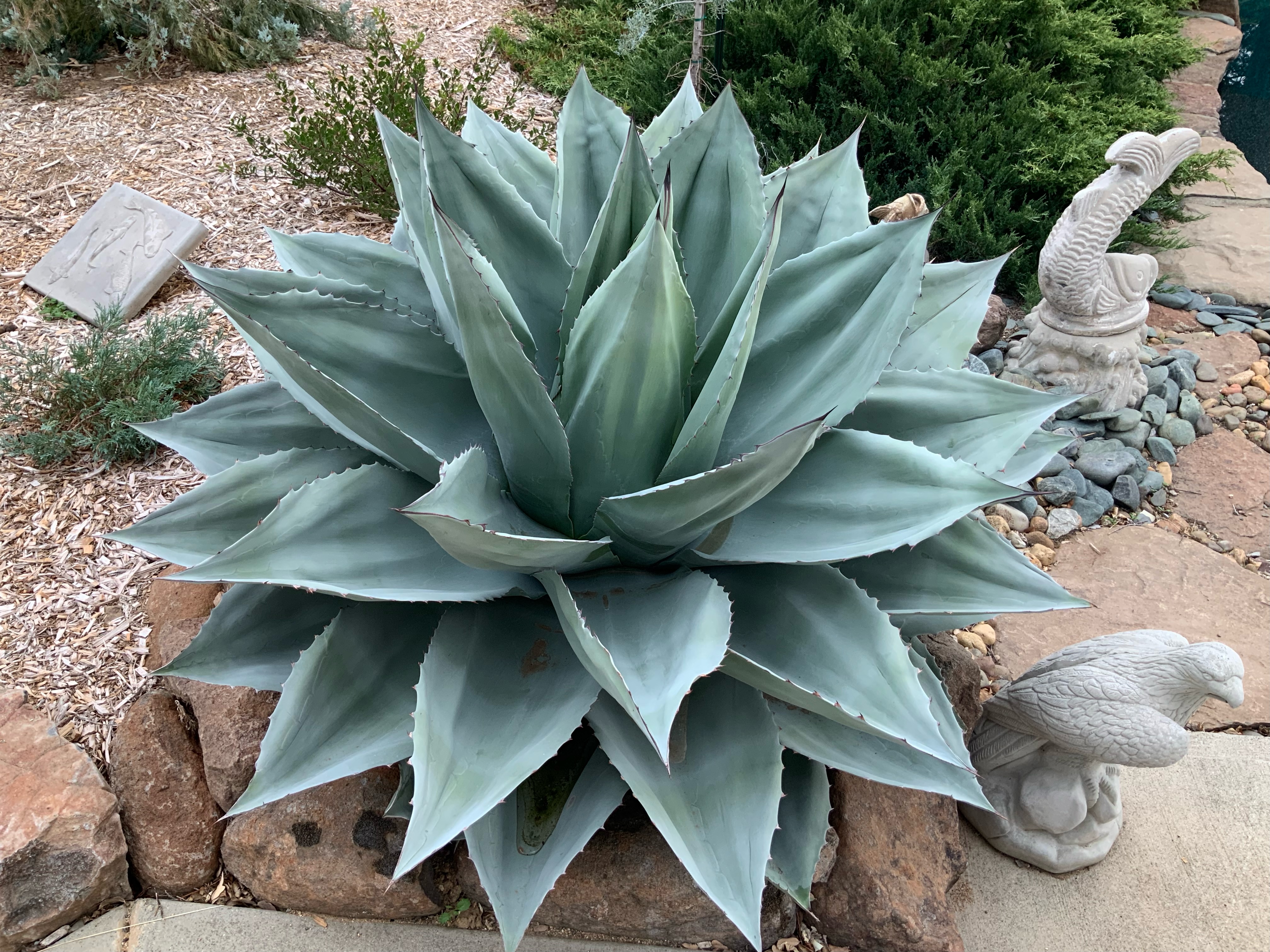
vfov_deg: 48.2
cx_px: 635
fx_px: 1064
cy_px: 476
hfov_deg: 61.7
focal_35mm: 29
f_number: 1.8
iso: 25
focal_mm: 3
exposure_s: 1/122
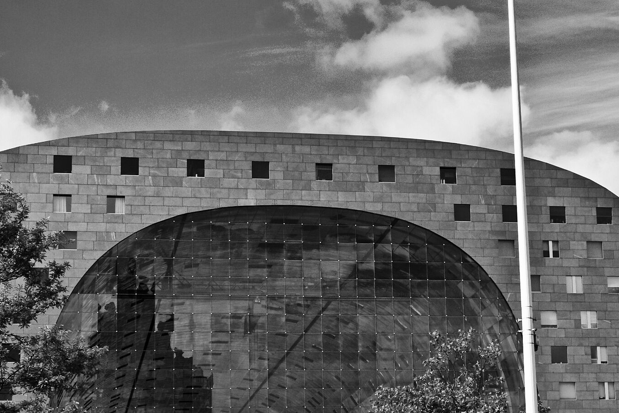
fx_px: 1307
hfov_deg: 26.6
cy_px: 314
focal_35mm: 76
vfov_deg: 17.8
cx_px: 344
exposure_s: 1/1800
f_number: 6.4
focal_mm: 28.9
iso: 800
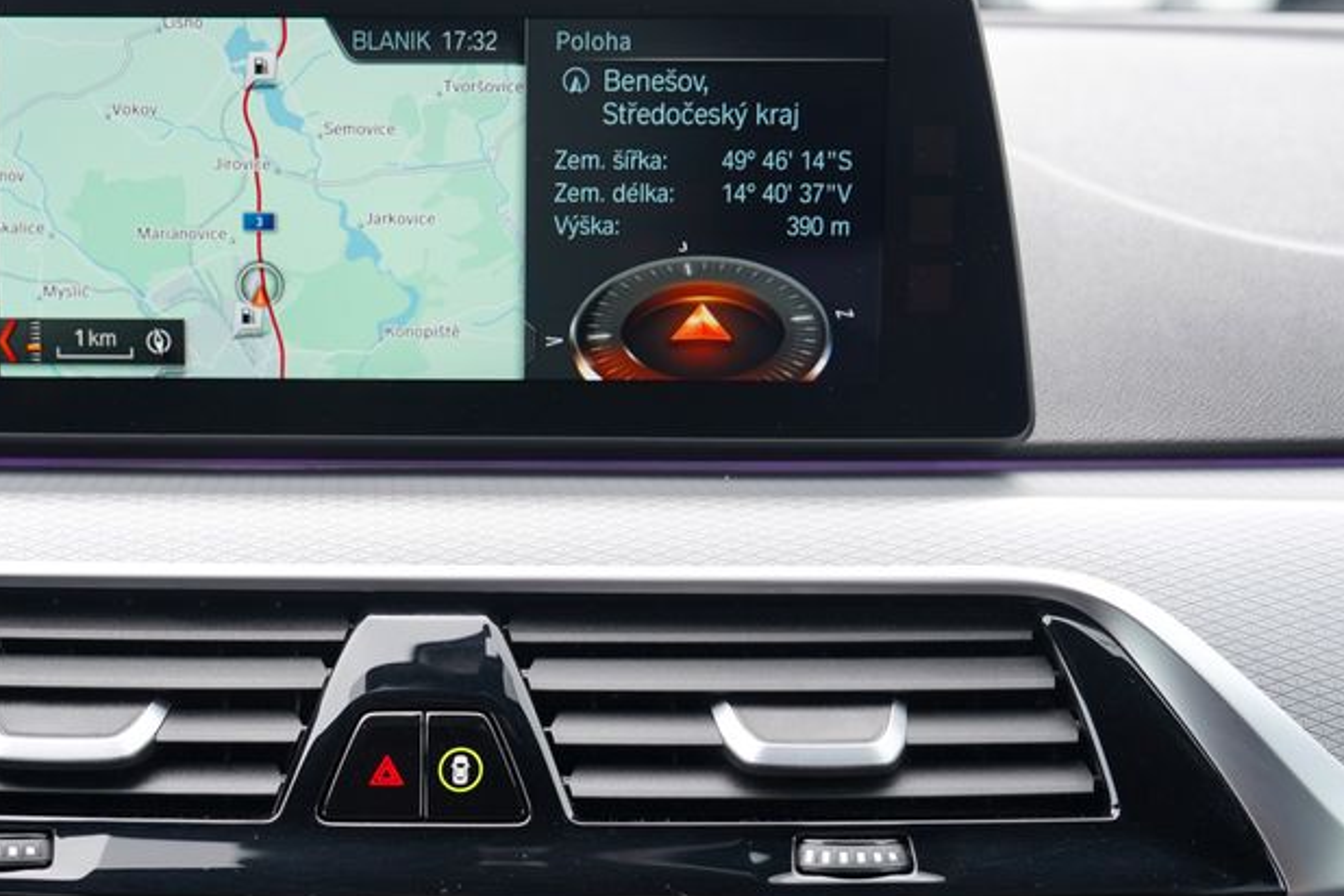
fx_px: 2165
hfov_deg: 34.3
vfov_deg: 23.2
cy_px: 625
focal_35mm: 58
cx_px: 478
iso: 250
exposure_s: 1/60
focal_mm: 35
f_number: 4
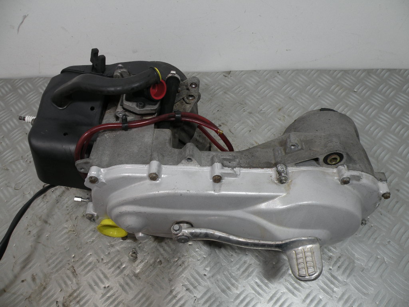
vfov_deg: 51.4
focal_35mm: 27
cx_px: 204
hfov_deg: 65.3
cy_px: 154
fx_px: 319
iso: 64
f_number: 3.5
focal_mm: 4.7
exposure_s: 1/87.3
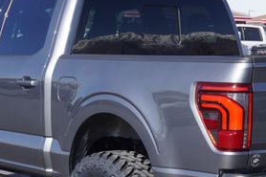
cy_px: 145
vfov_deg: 11.9
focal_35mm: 114
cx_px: 152
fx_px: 843
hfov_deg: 17.9
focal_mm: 33
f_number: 8
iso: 100
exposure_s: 1/160
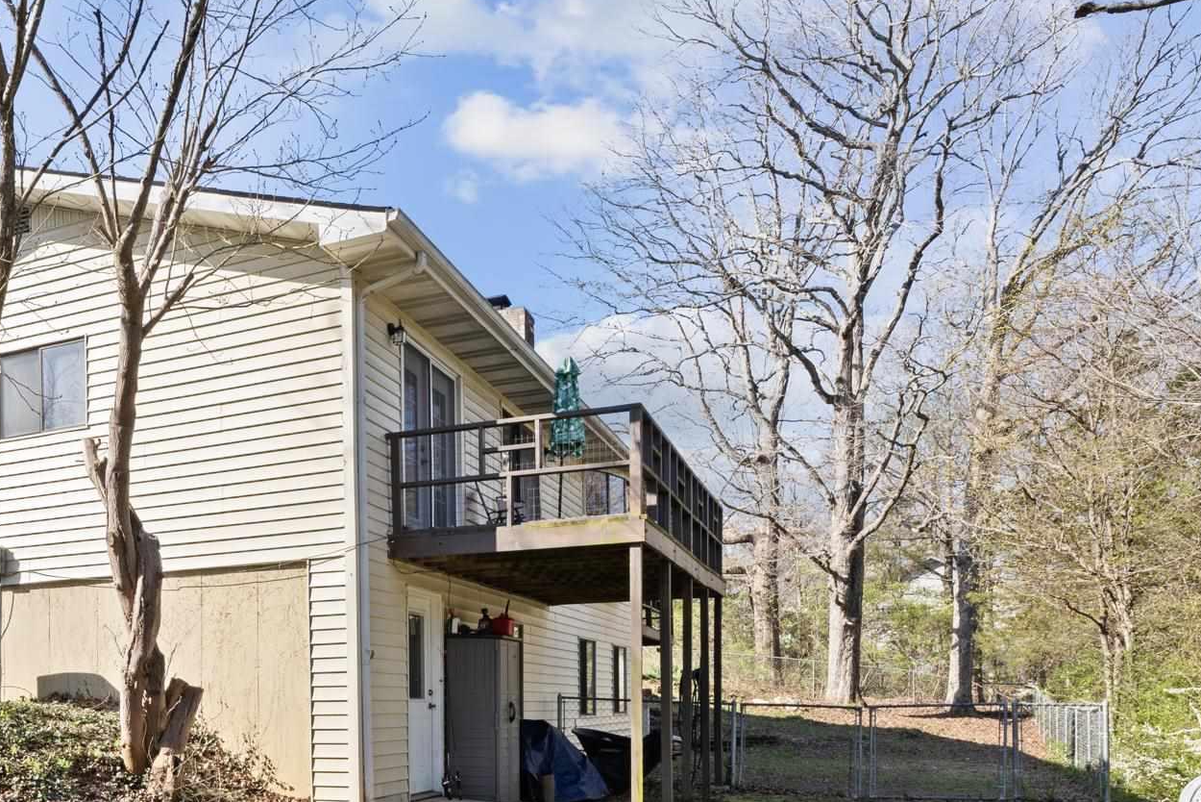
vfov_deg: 36.4
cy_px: 713
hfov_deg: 51.9
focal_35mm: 34
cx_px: 233
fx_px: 1141
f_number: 9
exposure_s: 1/80
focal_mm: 11.4
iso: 200
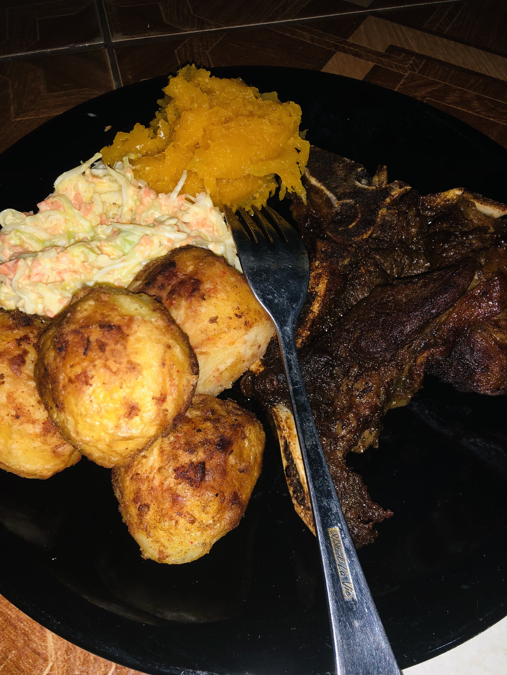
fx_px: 547
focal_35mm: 28
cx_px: 254
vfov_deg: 63.4
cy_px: 338
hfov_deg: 49.7
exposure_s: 1/25
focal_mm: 4
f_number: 1.8
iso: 20
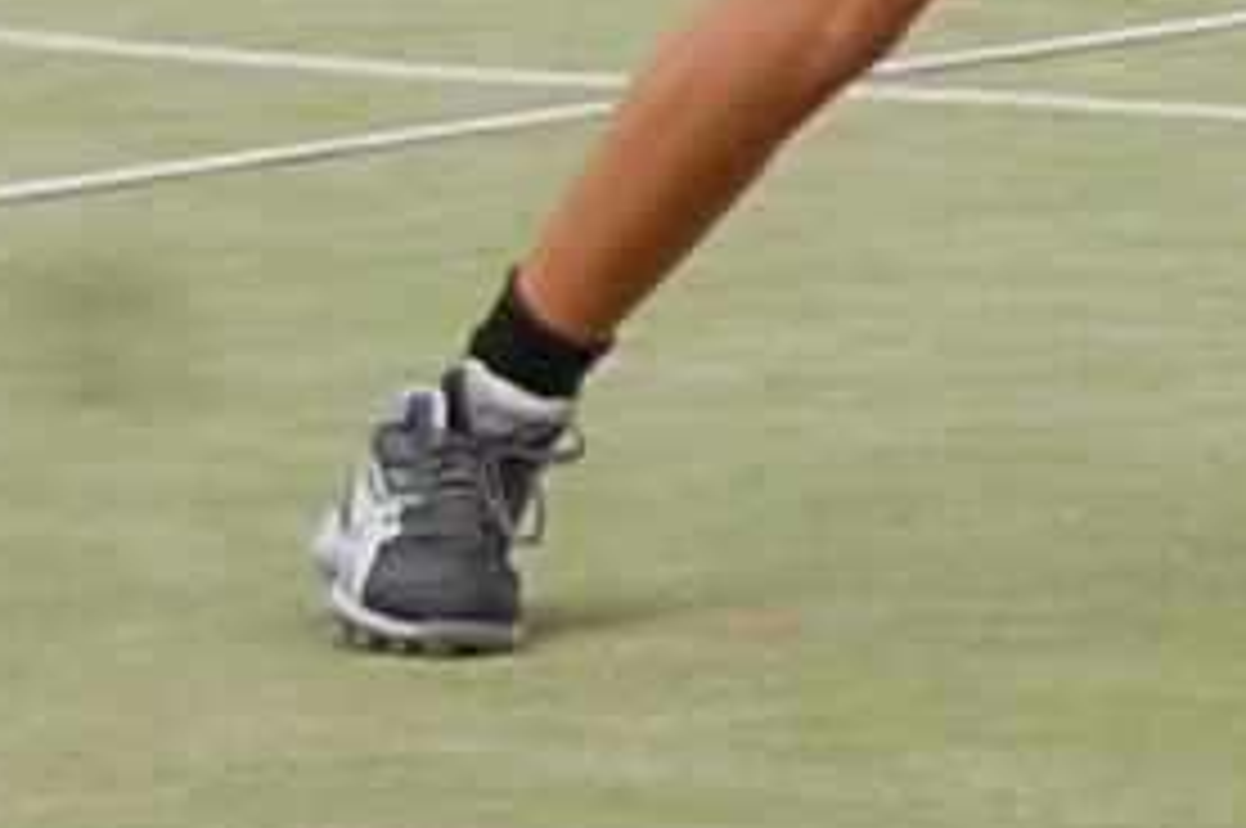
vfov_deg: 2.9
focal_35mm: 470
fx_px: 16248
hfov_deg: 4.2
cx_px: 4464
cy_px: -1541
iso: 200
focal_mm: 40
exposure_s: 1/200
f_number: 7.1
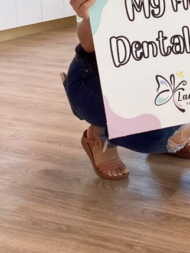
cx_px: 211
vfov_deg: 25.8
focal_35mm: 74
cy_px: 50
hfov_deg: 19.1
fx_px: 541
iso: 25
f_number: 2.4
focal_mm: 3.3
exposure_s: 1/120
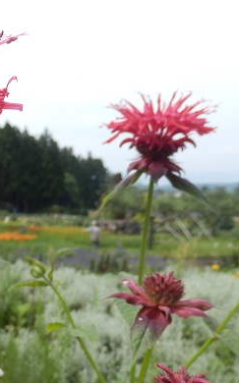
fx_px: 533
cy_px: 209
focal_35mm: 51
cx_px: -52
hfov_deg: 23.1
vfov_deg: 39.6
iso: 80
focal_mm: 4.5
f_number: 3
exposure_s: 1/800
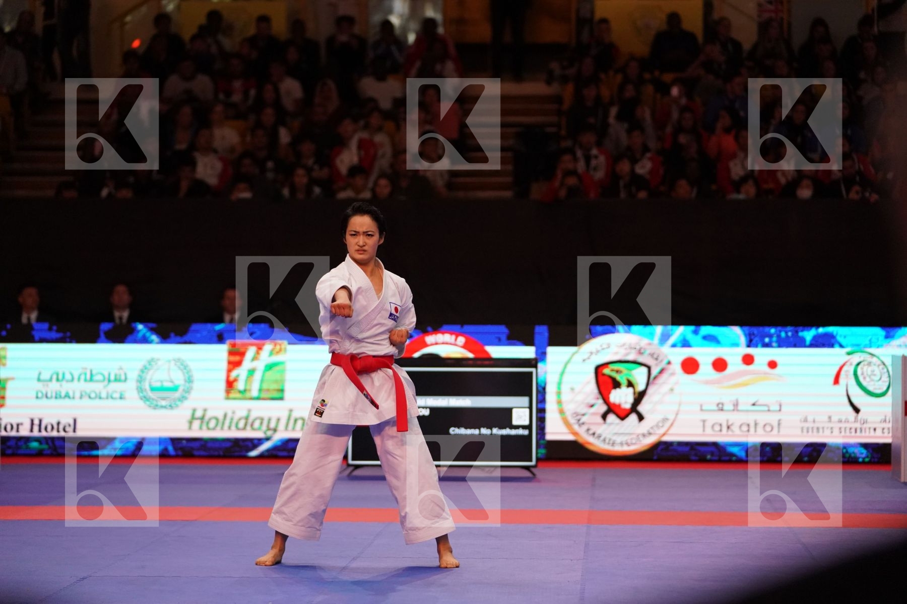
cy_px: 302
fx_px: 2822
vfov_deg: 12.2
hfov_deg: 18.3
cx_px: 454
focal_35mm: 112
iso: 5000
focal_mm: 112
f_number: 2.8
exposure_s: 1/1000
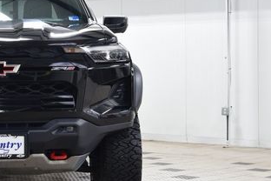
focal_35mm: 117
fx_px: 881
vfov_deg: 11.7
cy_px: 83
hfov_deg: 17.1
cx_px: -1
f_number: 6.3
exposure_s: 1/15
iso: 720
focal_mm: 38
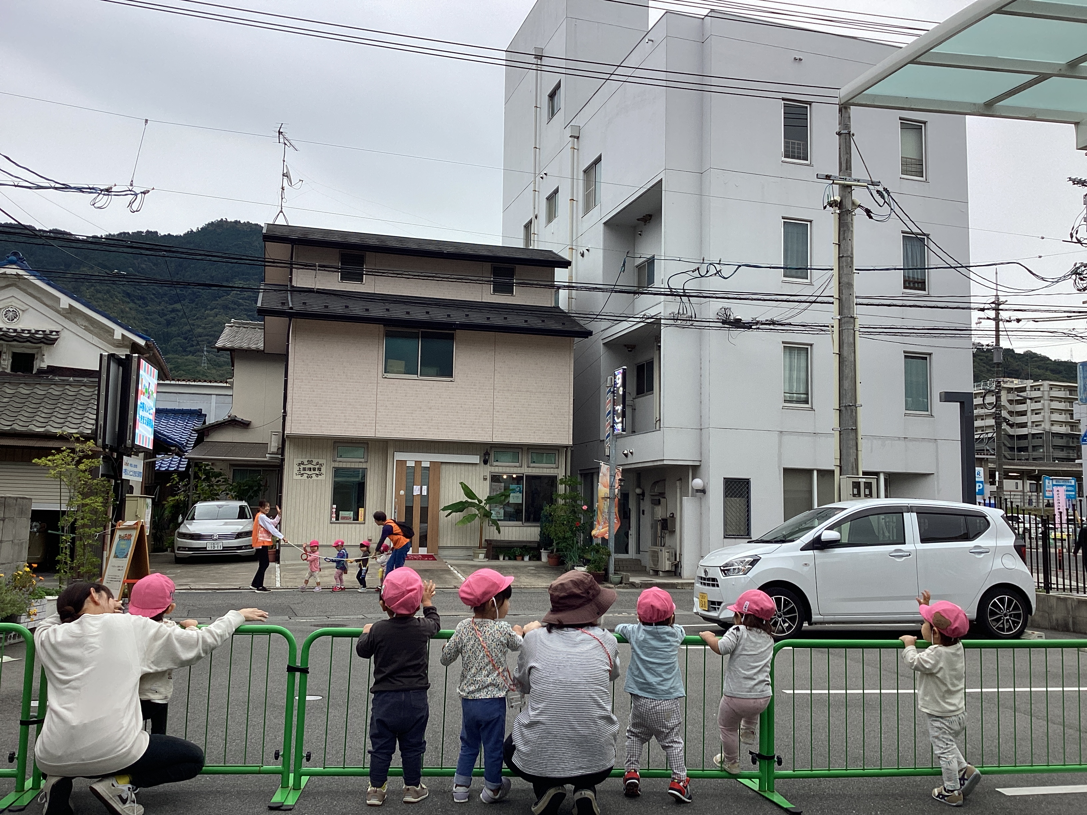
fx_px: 973
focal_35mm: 31
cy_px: 408
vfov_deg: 45.4
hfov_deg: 58.4
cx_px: 544
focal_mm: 3.3
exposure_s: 1/297
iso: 25
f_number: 2.4
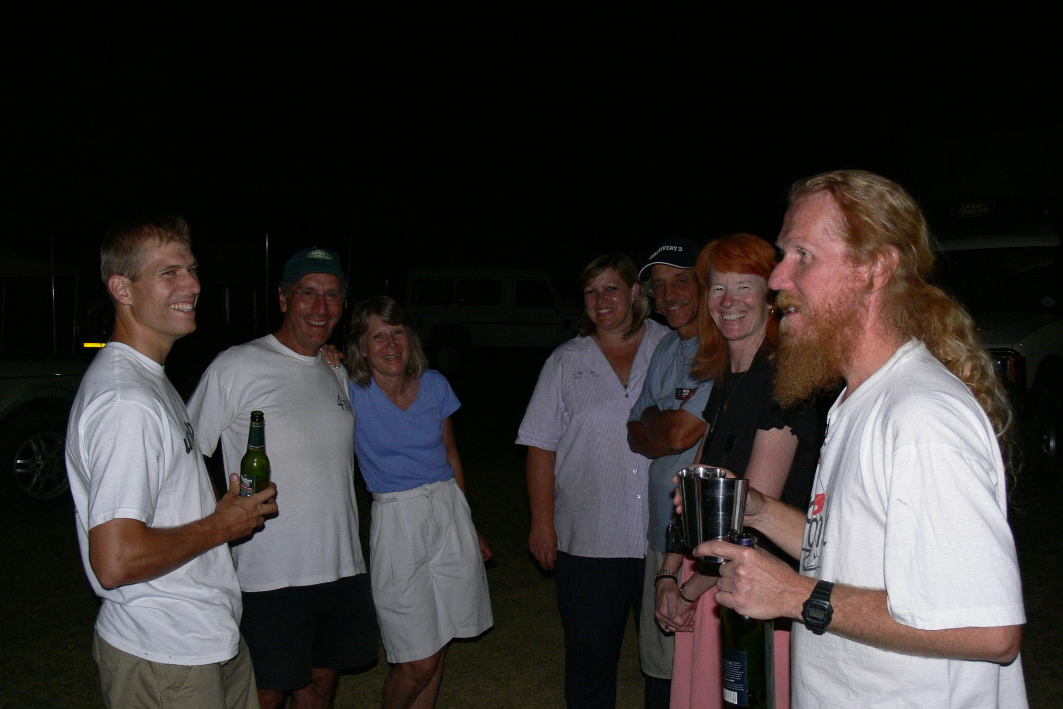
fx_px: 1092
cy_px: 329
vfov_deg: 35.9
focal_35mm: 37
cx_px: 533
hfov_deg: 51.9
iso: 100
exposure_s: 1/30
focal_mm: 7.4
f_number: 3.6
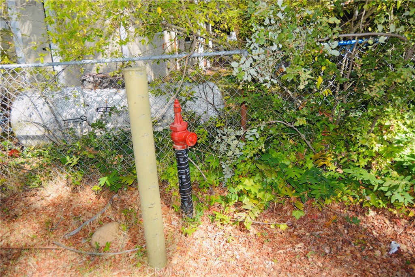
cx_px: 208
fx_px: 311
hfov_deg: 67.4
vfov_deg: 47.9
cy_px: 138
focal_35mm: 27
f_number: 3.5
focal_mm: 18
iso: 100
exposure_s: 1/200
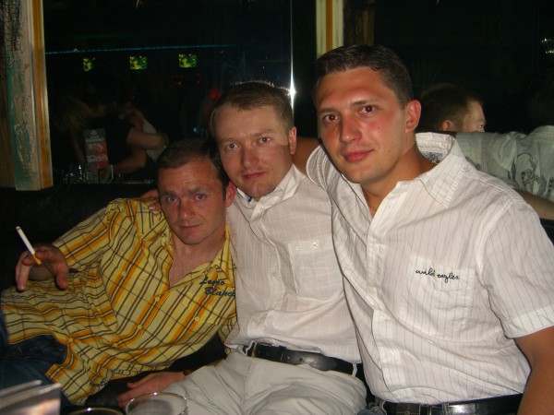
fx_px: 608
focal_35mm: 38
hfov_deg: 49.0
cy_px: 208
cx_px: 277
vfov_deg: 37.7
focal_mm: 7.9
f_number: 2.8
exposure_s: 1/60
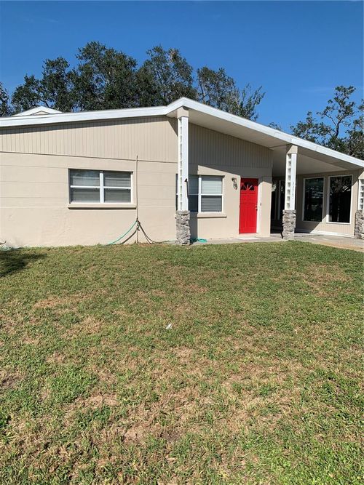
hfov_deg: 53.0
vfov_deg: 67.3
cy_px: 242
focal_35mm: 26
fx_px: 365
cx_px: 182
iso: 25
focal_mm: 4.25
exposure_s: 1/3650
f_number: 1.8
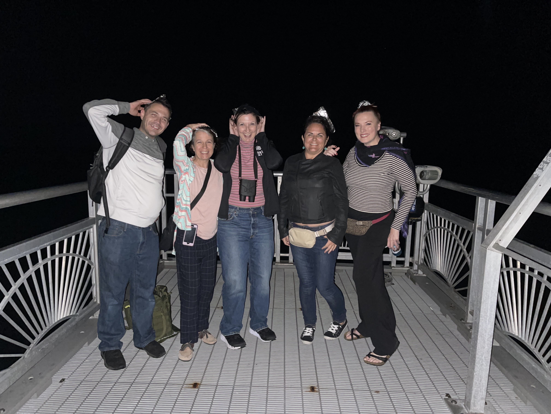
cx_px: 276
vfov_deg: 54.9
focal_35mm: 25
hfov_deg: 69.4
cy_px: 207
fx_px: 398
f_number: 1.6
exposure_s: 1/4
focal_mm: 5.1
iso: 500
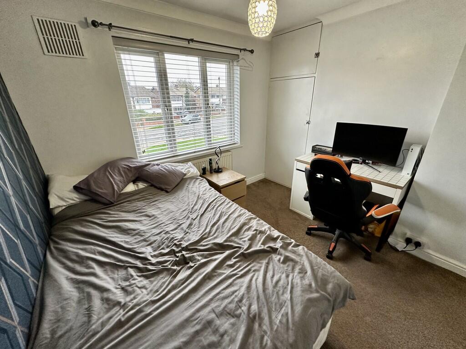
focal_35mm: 14
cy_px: 174
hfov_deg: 102.1
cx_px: 233
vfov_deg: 85.7
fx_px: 188
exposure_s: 1/99
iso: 200
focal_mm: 2.22
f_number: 2.2
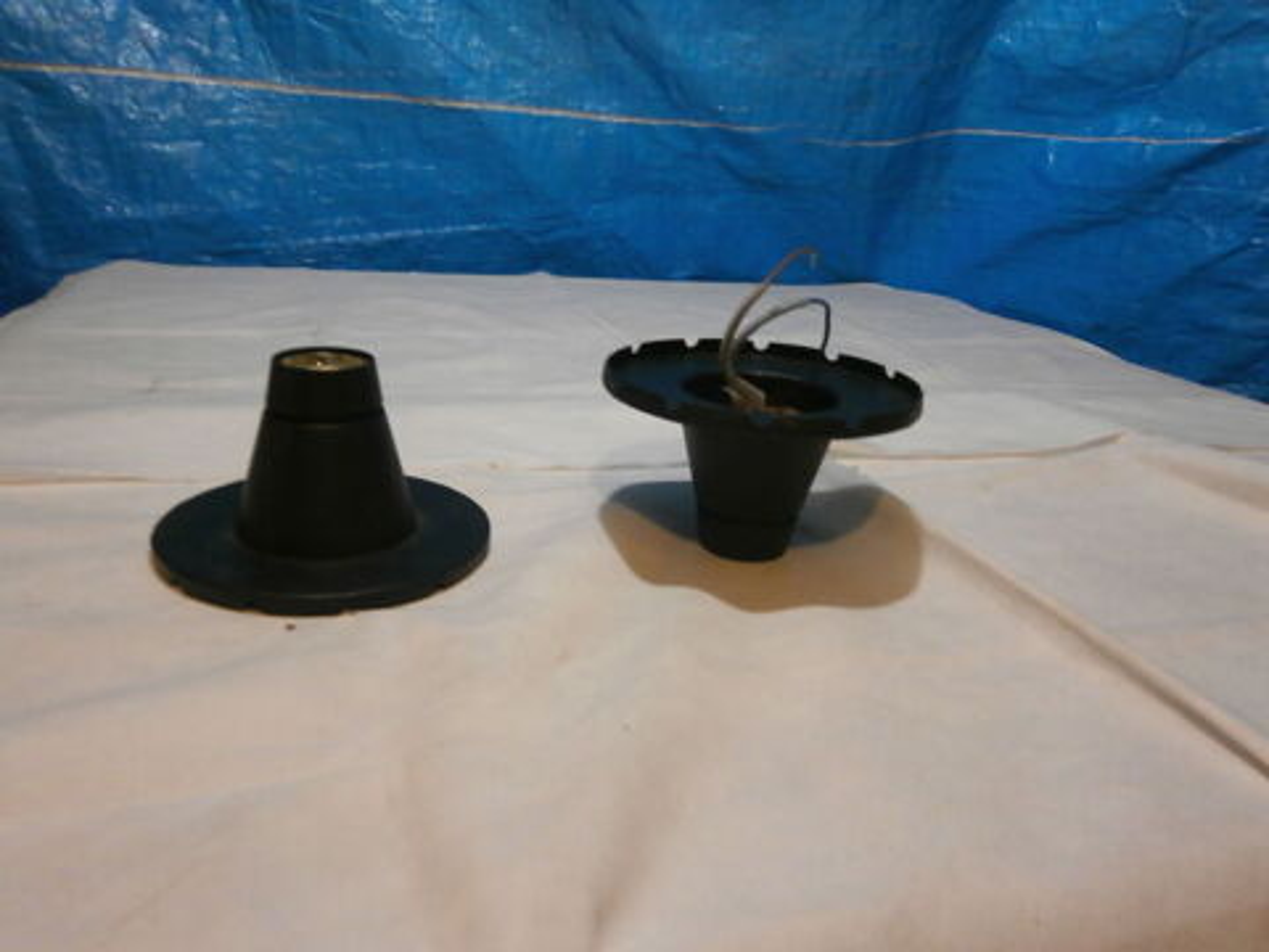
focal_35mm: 26
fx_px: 953
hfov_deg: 67.3
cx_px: 634
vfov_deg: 53.1
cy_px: 476
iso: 200
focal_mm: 4.7
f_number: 2.8
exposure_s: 1/15
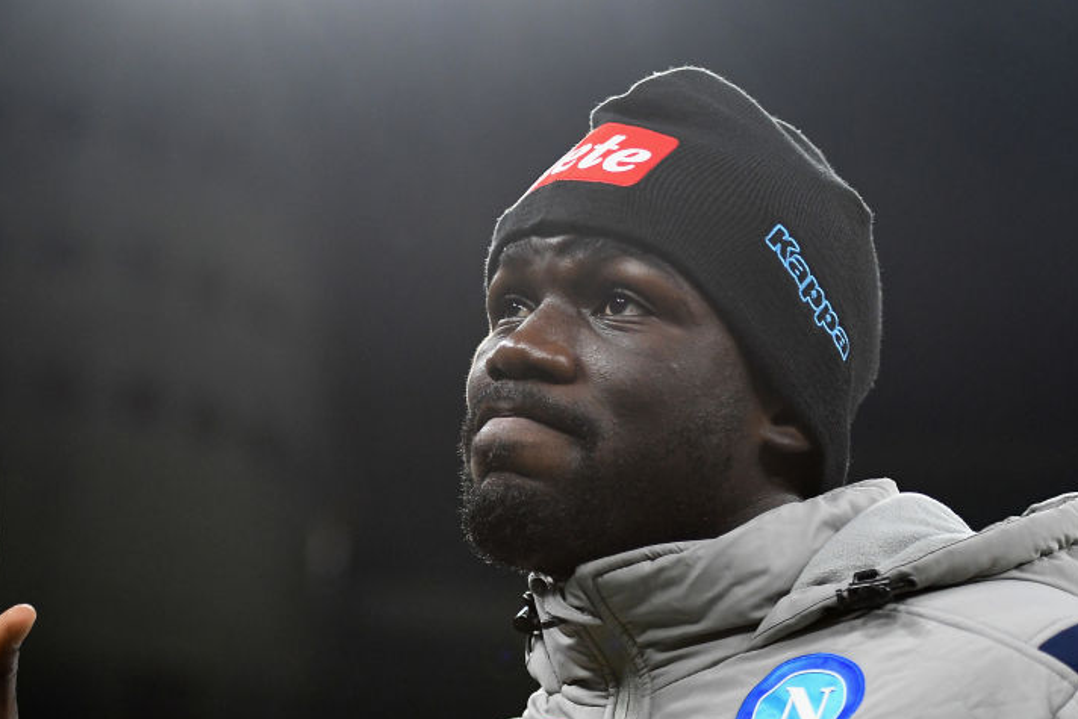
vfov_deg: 9.1
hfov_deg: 13.6
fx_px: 4522
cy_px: 453
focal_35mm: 151
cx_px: 516
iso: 2000
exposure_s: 1/1000
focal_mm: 70
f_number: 3.2
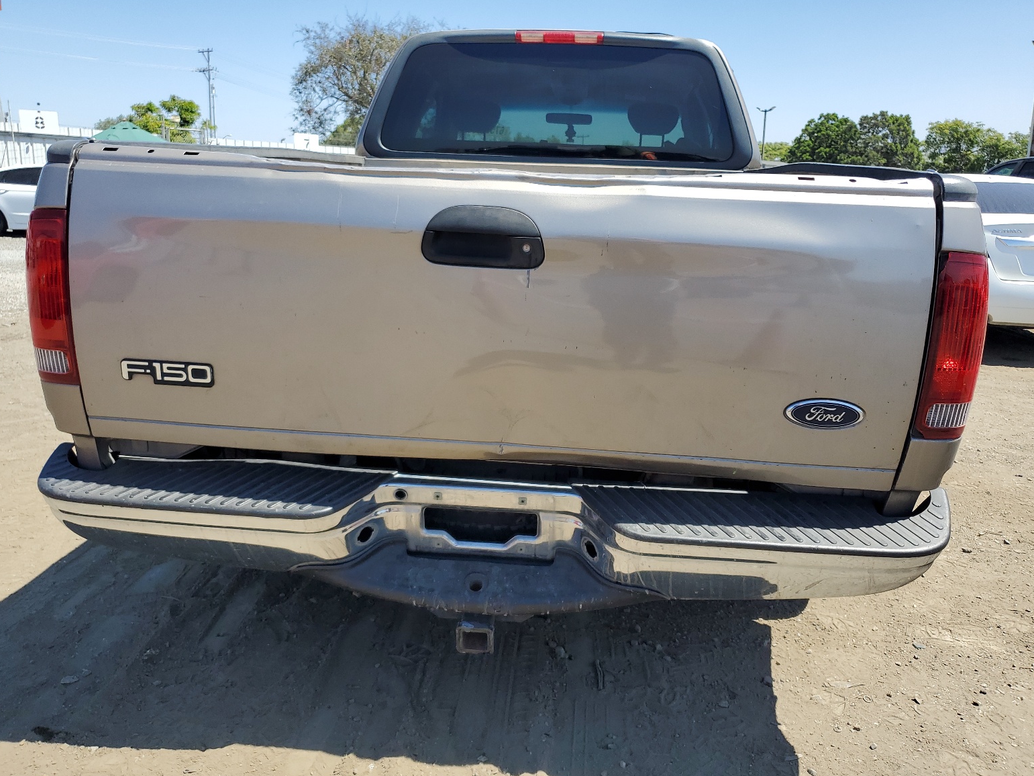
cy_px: 379
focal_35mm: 27
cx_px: 518
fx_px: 807
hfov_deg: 65.3
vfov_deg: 51.4
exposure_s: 1/2000
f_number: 1.5
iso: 50
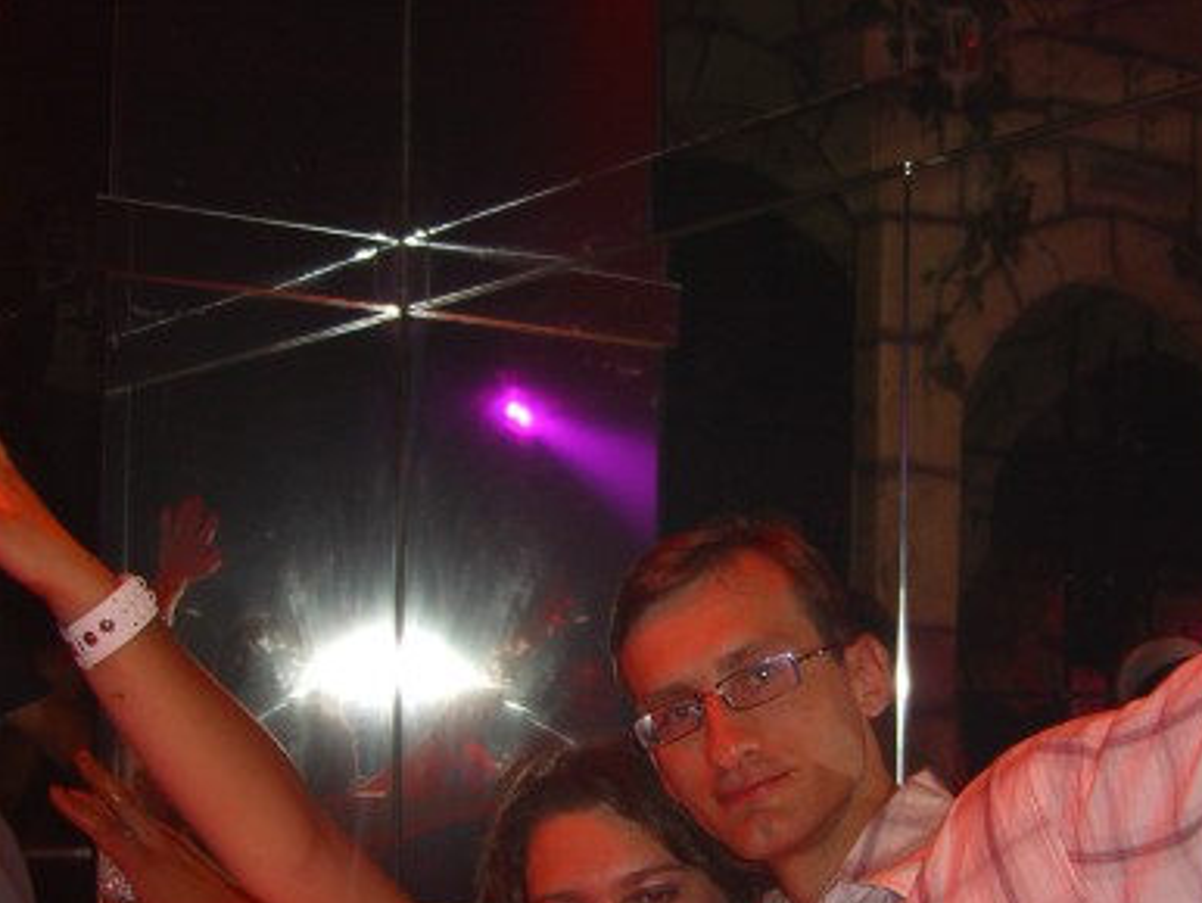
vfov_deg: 24.5
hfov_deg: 32.5
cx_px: 782
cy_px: 697
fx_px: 2050
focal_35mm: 59
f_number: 2.8
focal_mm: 7.9
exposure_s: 1/60
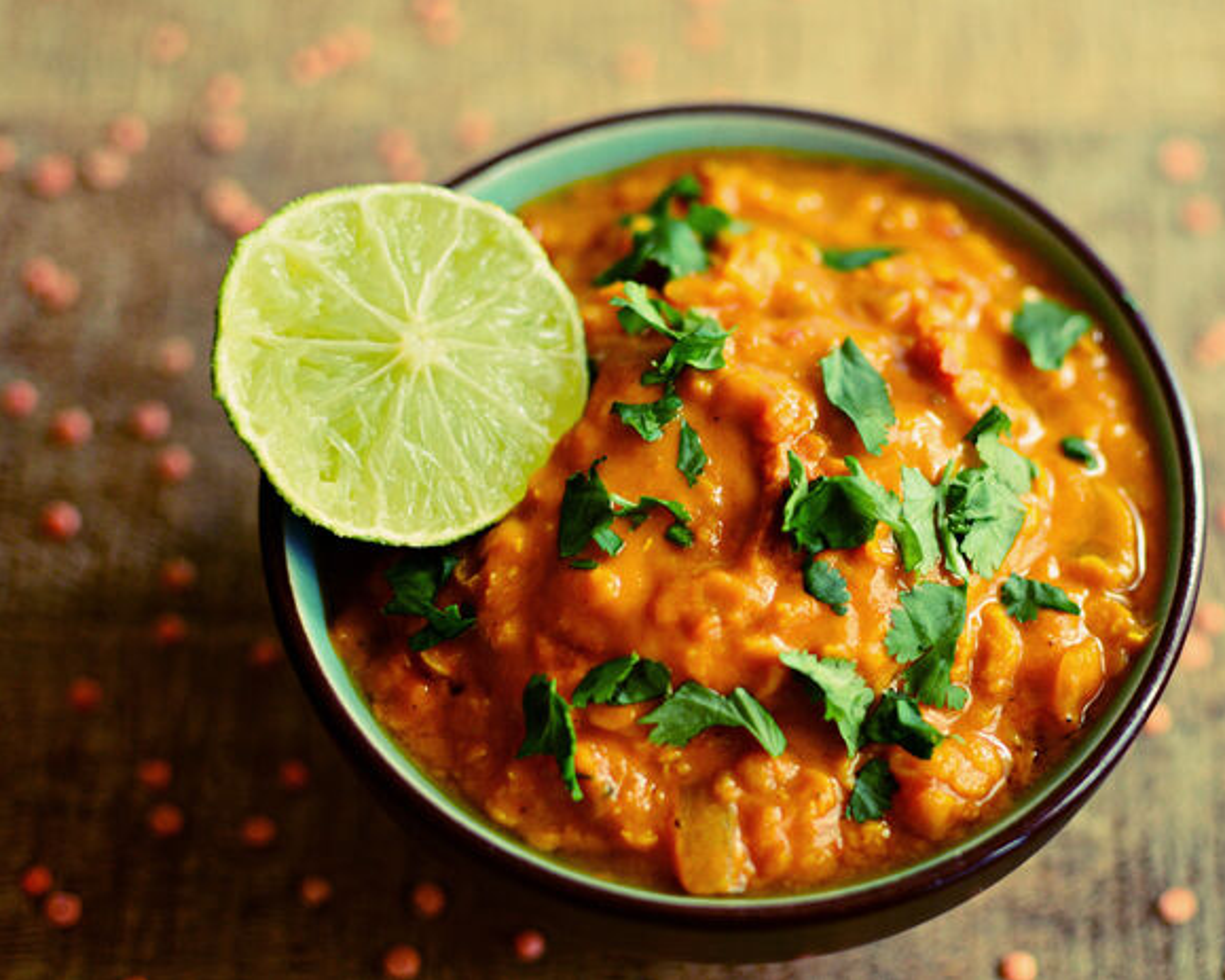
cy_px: 488
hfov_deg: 31.6
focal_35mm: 60
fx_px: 2159
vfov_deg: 25.6
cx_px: 721
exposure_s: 1/40
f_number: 2
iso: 640
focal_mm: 35
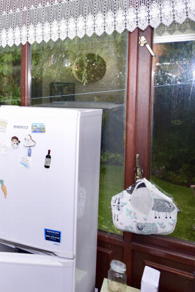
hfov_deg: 28.6
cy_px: 107
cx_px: -77
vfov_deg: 53.7
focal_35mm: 35
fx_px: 284
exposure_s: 1/125
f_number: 4.5
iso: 250
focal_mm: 10
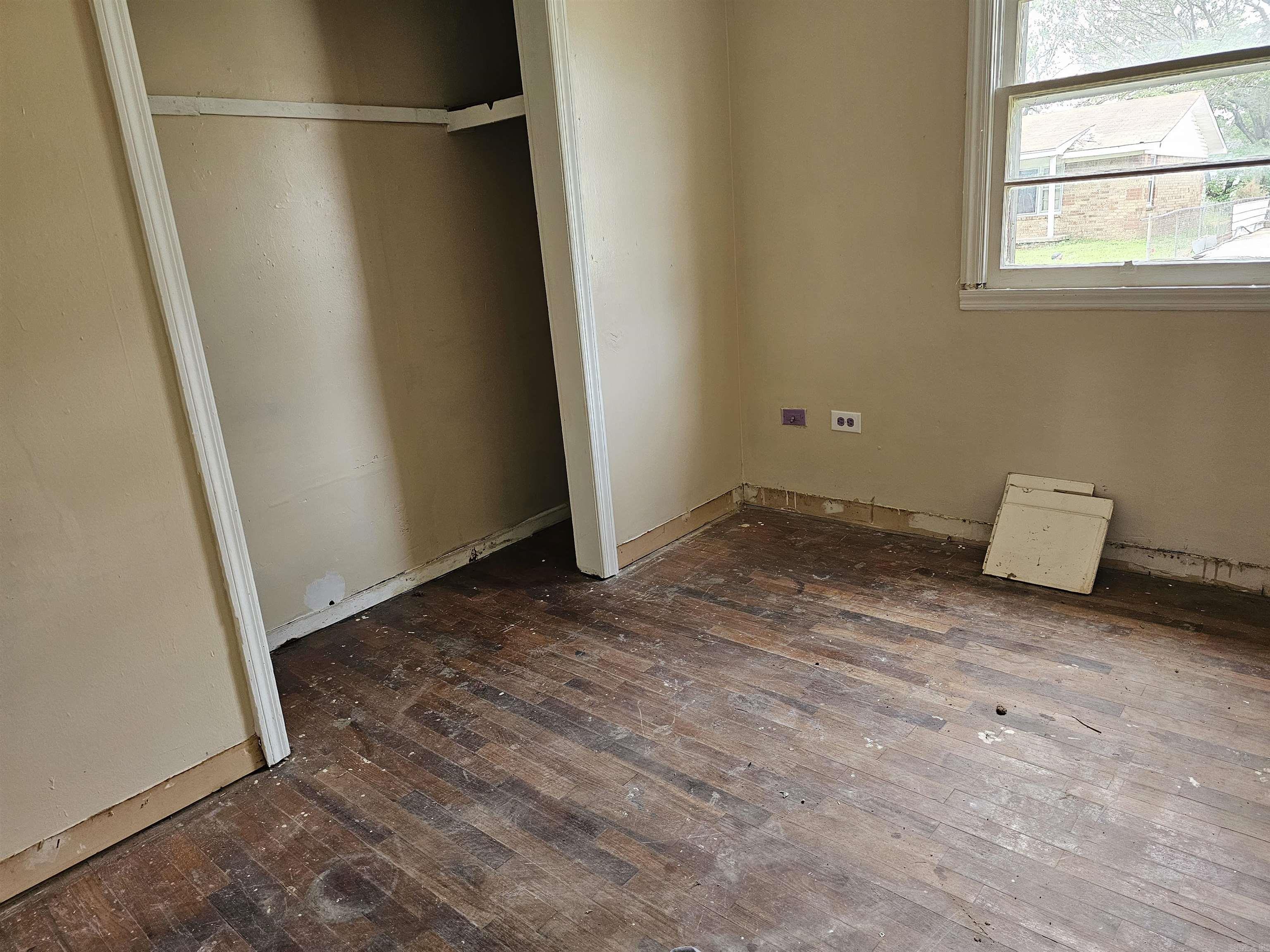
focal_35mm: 23
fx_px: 844
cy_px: 476
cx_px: 635
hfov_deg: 73.9
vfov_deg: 58.9
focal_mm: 6.3
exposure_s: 1/170
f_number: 1.7
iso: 320
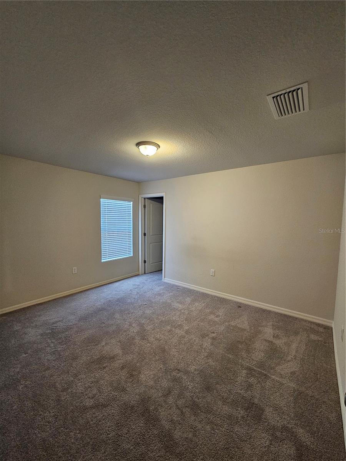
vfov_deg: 106.2
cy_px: 230
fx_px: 173
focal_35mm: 13
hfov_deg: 89.9
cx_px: 173
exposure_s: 1/30
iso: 320
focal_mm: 2.2
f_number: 2.2
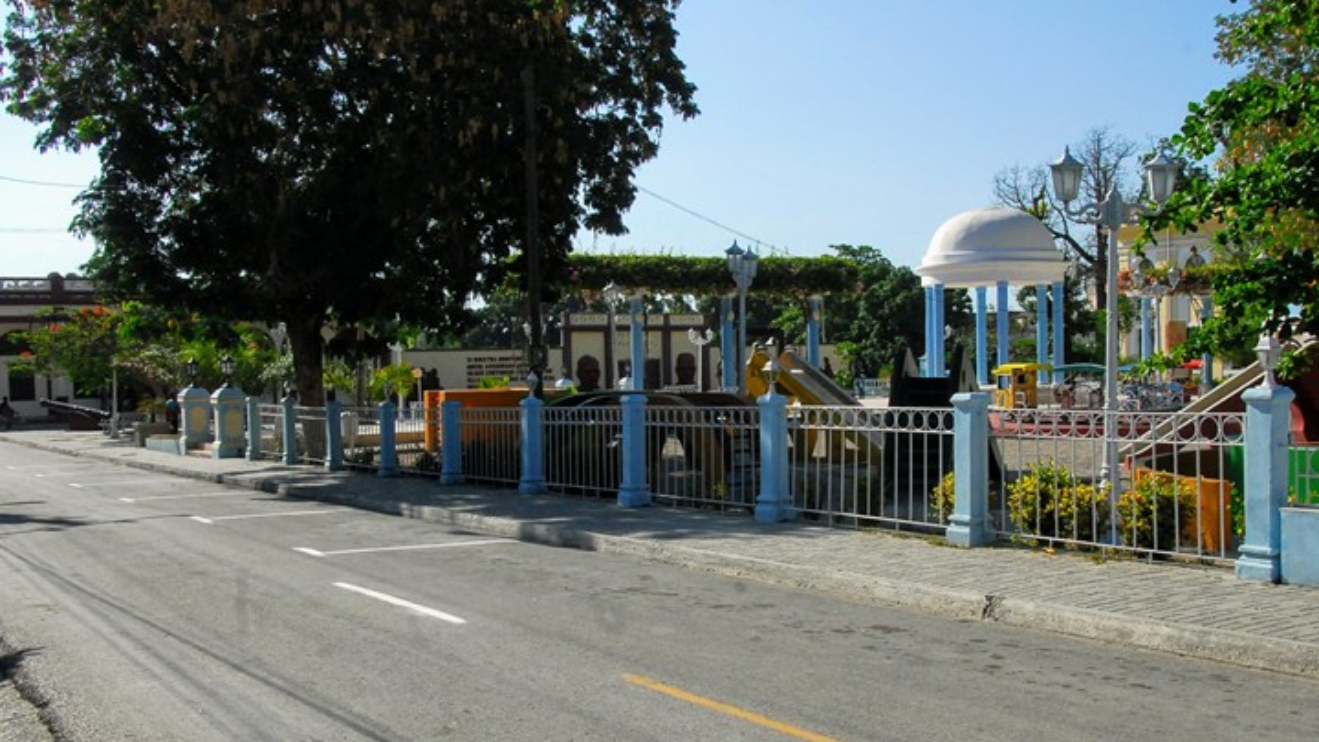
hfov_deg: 48.3
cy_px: 413
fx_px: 1469
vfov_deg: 28.3
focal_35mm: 42
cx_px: 689
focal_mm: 24
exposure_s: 1/640
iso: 400
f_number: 13
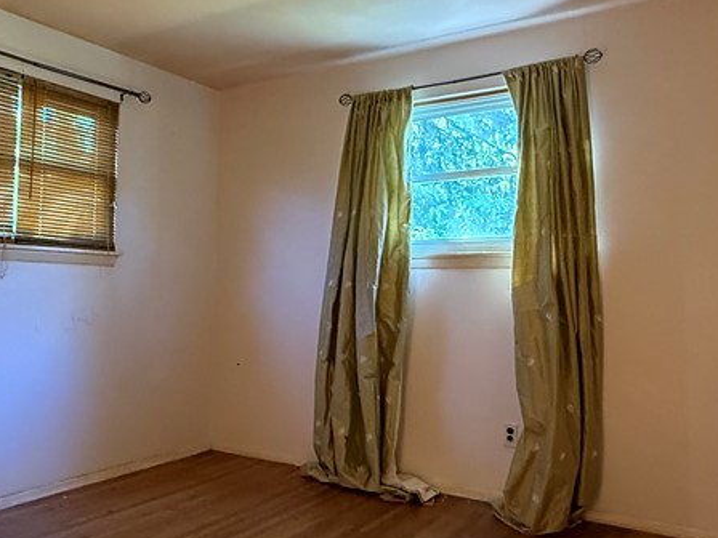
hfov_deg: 56.8
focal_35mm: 32
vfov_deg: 44.1
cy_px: 253
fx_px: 664
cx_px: 340
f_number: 2.2
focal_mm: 2.22
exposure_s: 1/60
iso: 640
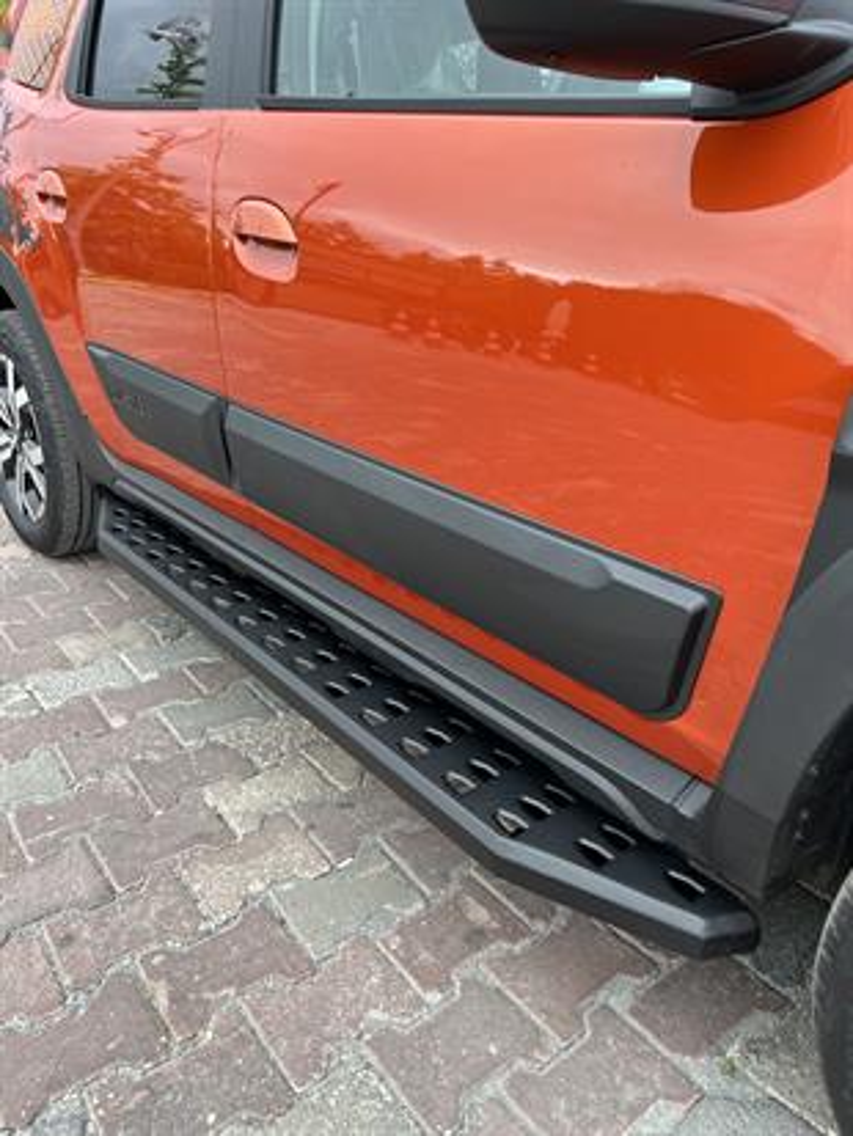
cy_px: 568
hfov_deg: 53.1
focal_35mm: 26
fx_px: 854
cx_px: 426
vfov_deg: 67.3
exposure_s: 1/359
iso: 50
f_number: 1.5
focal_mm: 5.7
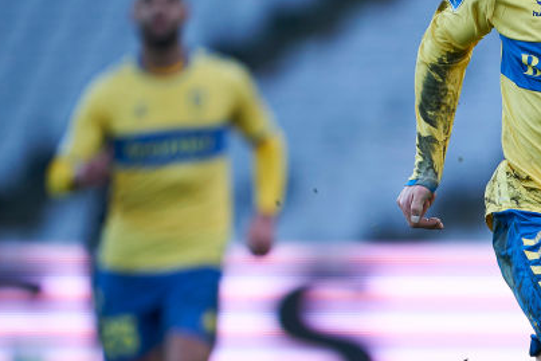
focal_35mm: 1016
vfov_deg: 1.4
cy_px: 241
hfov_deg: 2.0
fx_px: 15273
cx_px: 553
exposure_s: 1/2500
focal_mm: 400
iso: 1000
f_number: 2.8
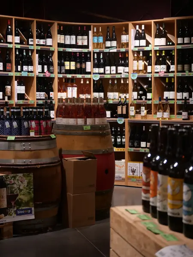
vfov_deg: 27.0
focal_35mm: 72
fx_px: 535
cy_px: 128
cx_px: 96
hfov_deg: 20.4
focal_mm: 36
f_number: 4
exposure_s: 1/80
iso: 640
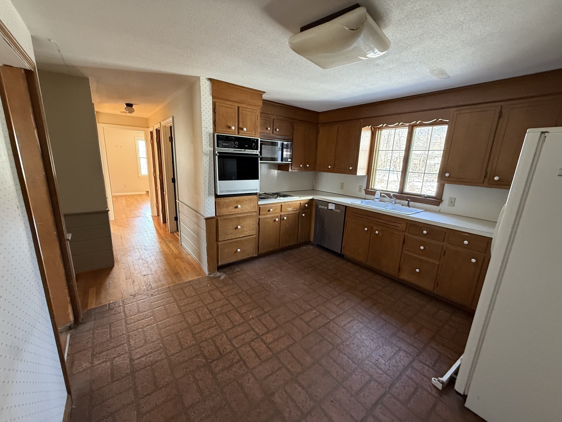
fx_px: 227
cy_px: 211
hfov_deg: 102.1
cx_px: 281
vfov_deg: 85.7
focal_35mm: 14
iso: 500
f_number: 2.2
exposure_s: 1/60
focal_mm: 2.22
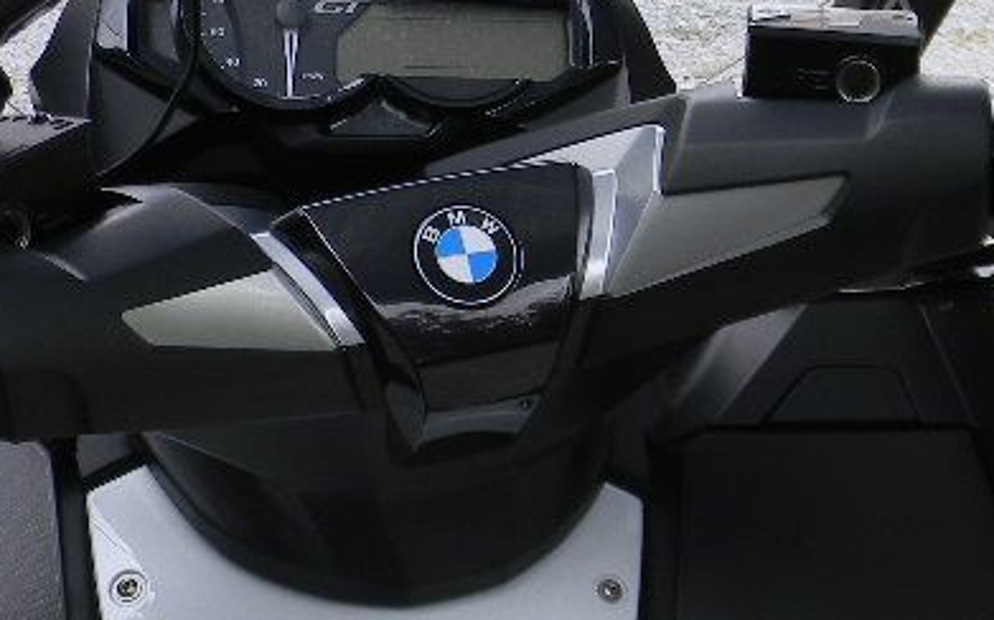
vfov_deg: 13.1
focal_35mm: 100
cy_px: 272
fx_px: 2708
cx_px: 531
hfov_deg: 20.8
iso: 80
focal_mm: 6.4
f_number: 3.7
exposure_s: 1/122
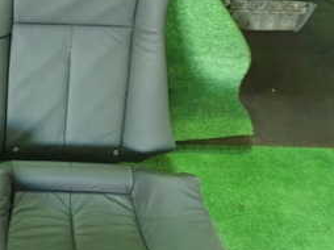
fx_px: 684
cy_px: 174
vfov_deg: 20.6
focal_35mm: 71
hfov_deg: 25.1
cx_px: -49
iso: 800
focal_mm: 5.5
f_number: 2.3
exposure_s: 1/30
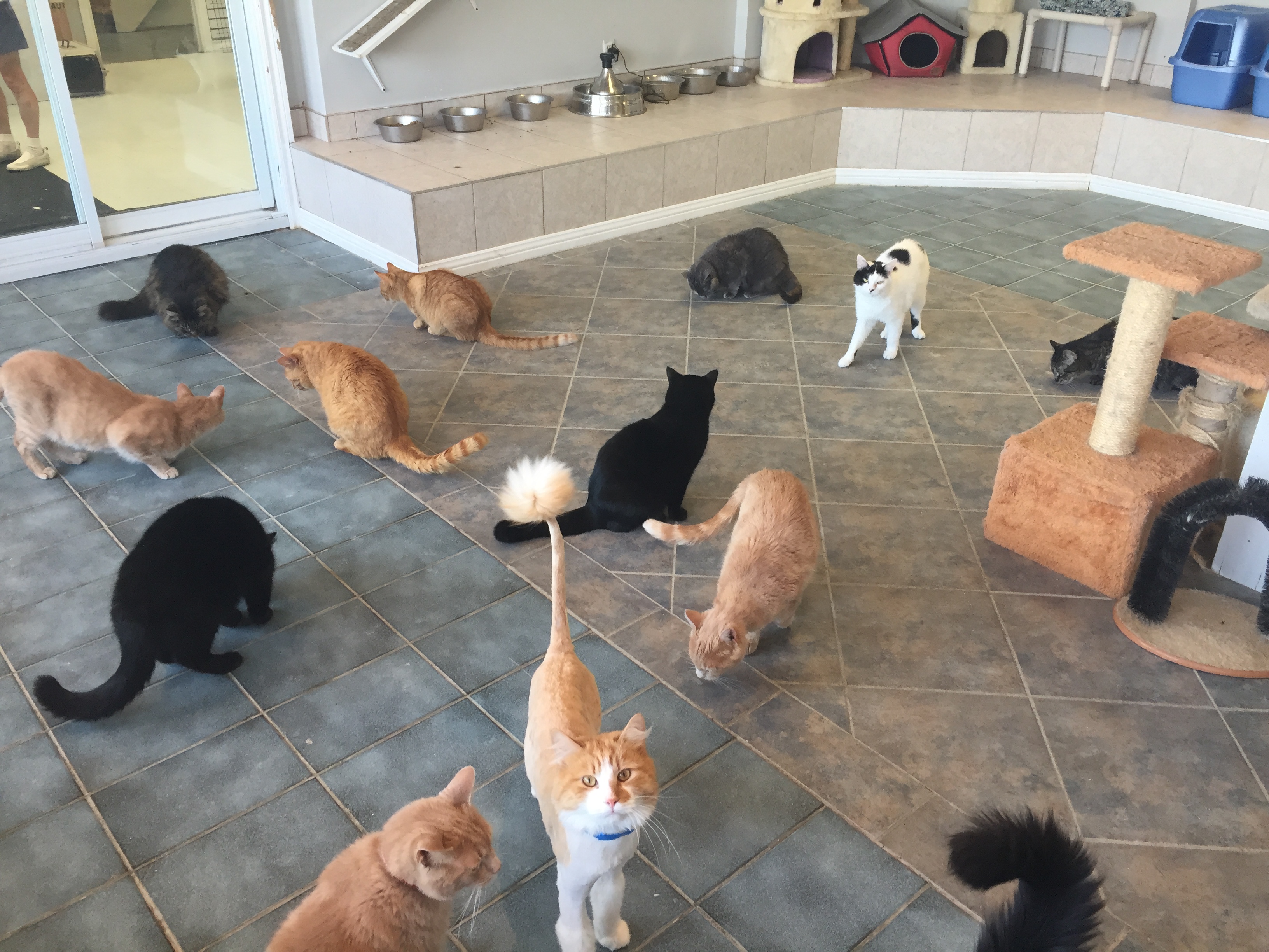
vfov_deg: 48.2
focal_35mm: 29
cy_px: 476
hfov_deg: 61.7
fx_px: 1063
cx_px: 634
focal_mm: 4.15
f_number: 2.2
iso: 40
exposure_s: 1/40
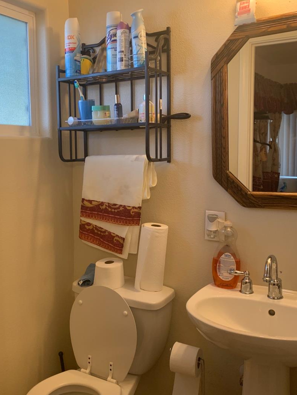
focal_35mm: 37
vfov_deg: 50.1
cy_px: 191
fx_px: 423
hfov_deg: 38.3
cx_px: 100
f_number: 1.8
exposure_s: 1/60
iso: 64
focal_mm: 4.25
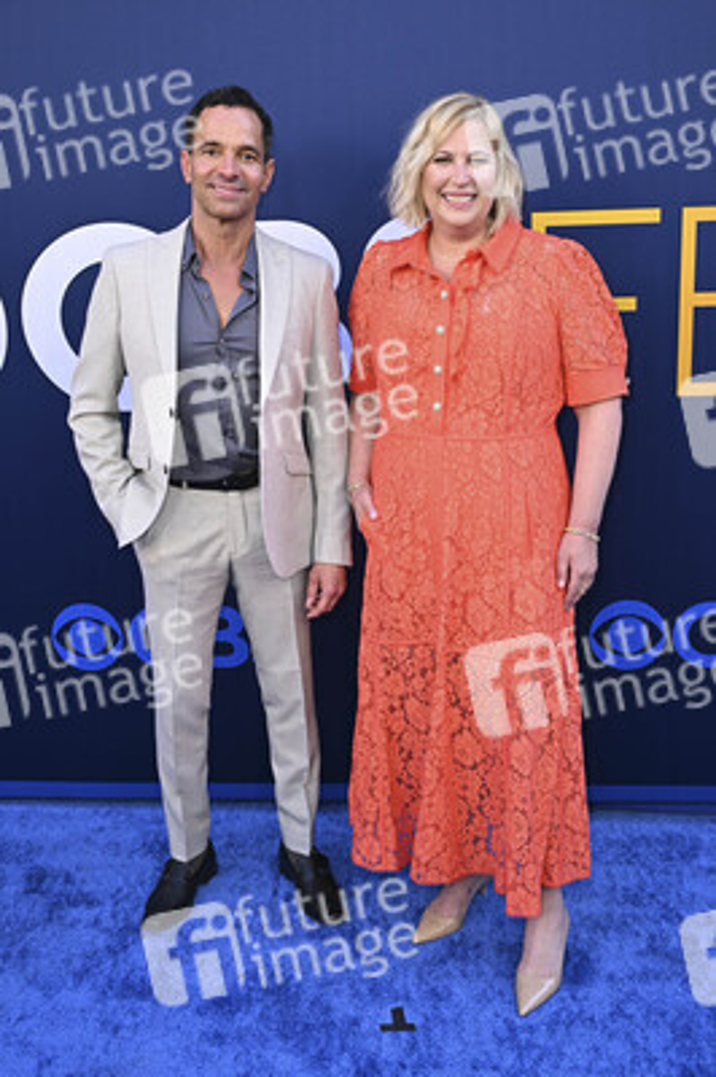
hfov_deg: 36.8
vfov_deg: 53.2
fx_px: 1076
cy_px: 538
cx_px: 358
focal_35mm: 36
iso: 500
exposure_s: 1/200
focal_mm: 36
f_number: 5.6
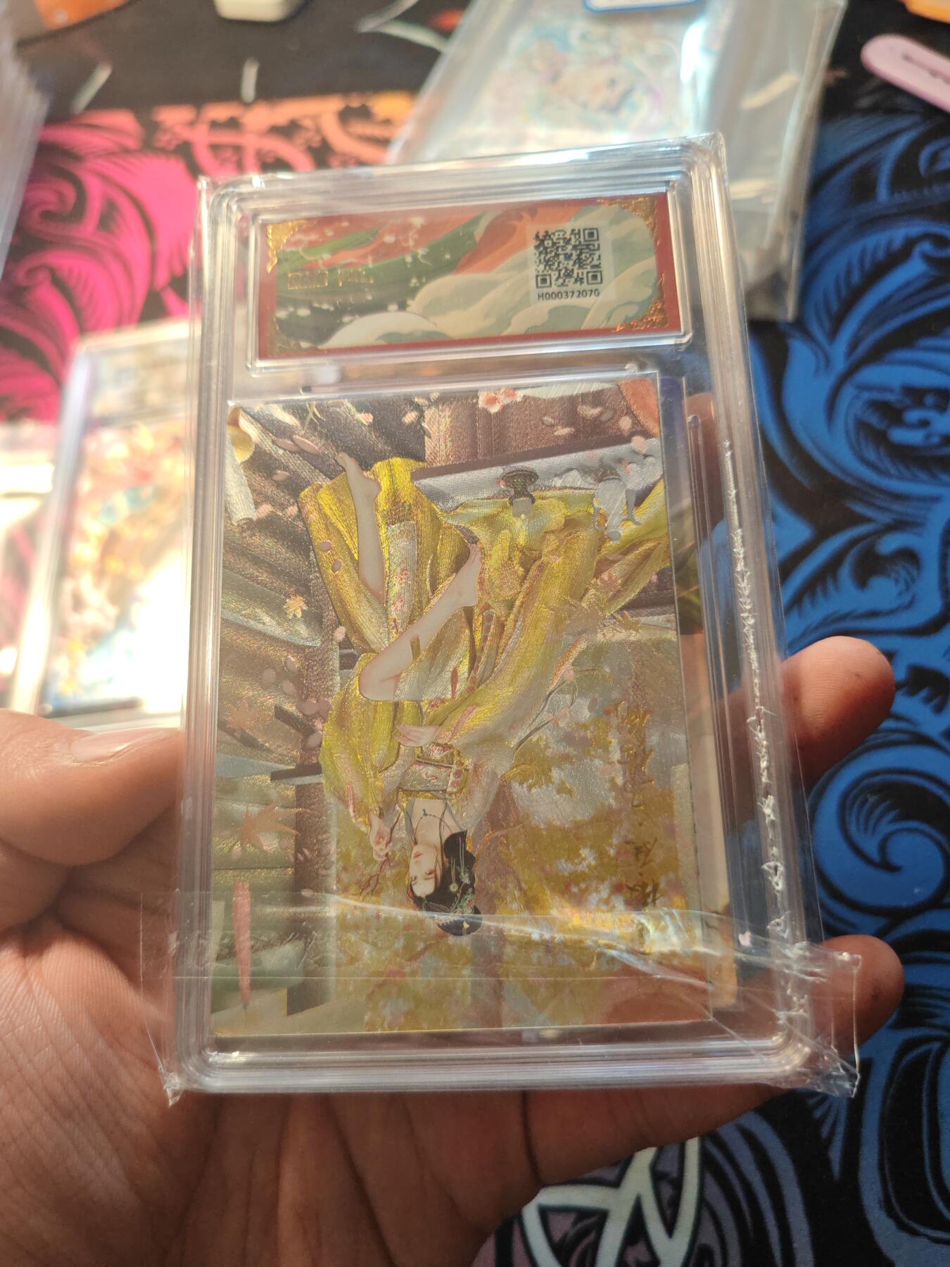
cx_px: 475
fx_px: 951
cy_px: 634
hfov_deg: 53.1
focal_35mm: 26
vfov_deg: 67.3
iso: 200
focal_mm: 5.4
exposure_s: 1/100
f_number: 1.6
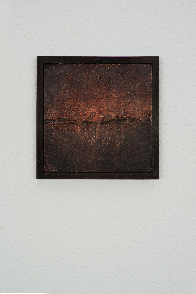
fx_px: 693
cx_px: 98
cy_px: 147
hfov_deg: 16.1
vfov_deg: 23.9
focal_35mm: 85
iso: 100
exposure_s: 1/125
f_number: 16
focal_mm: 85
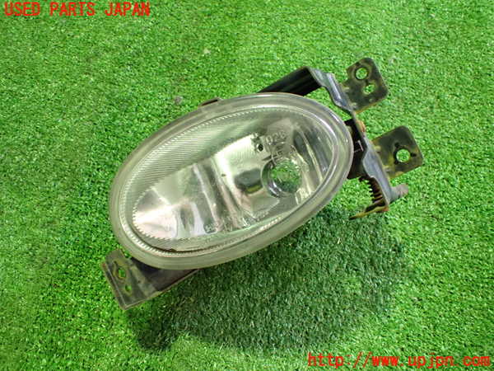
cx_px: 247
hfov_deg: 60.0
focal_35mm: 30
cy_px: 186
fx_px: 428
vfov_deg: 46.8
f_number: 2.3
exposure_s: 1/30
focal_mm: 5.4
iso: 800
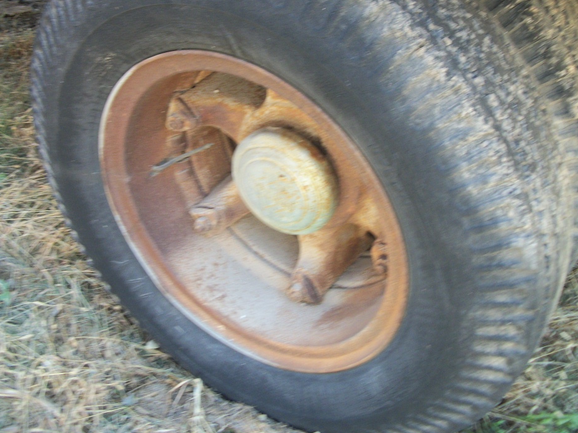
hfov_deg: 42.9
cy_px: 141
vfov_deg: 32.6
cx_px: 305
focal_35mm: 44
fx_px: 735
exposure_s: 1/50
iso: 80
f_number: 2.9
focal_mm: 5.7
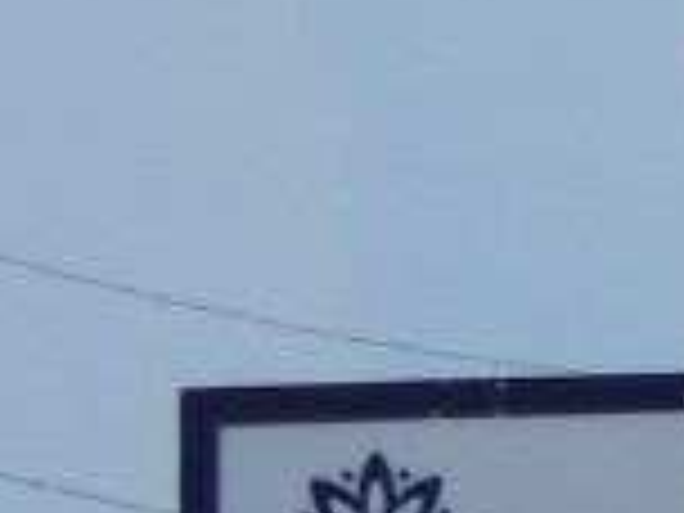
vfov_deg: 0.9
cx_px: 1971
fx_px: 33631
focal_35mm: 1702
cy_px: 1332
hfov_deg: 1.2
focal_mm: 44.9
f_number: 5.6
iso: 125
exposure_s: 1/800
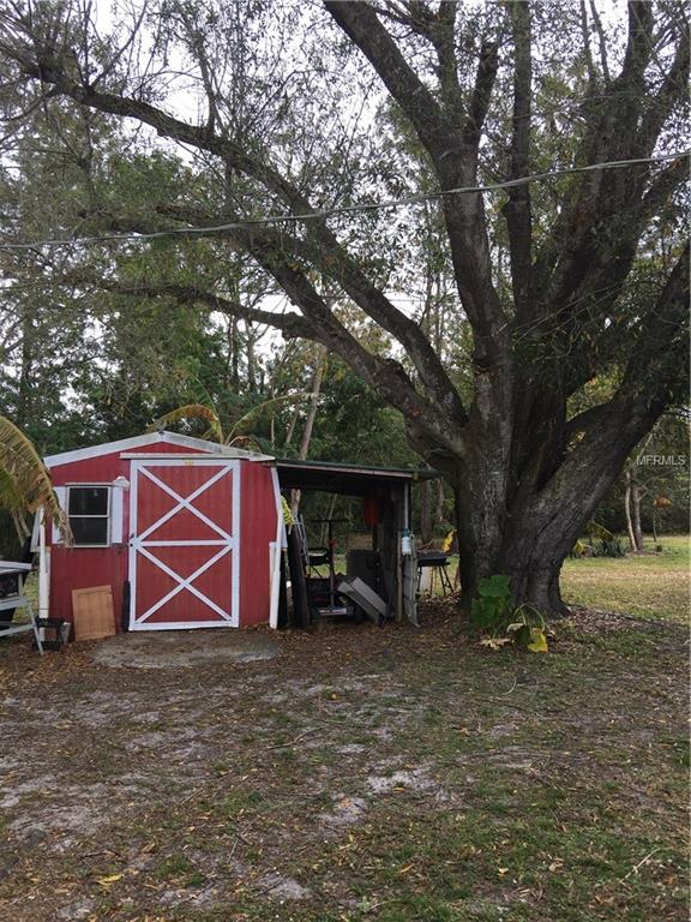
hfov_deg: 48.2
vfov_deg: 61.7
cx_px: 346
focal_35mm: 29
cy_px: 461
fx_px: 772
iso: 25
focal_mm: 4.15
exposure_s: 1/371
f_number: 2.2
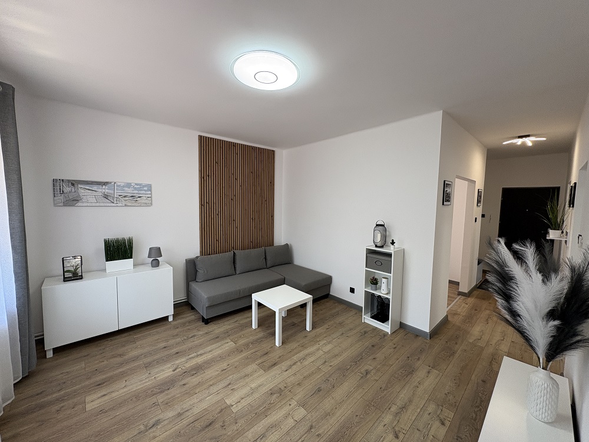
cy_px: 221
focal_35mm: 14
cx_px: 294
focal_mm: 2.22
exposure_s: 1/99
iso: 125
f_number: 2.2
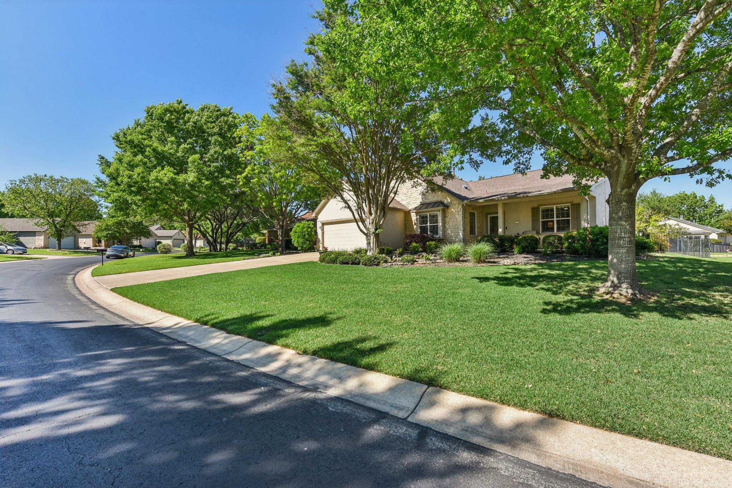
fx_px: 325
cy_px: 244
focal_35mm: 16
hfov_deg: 96.7
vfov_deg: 73.7
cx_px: 366
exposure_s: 1/200
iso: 100
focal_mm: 16
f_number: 8
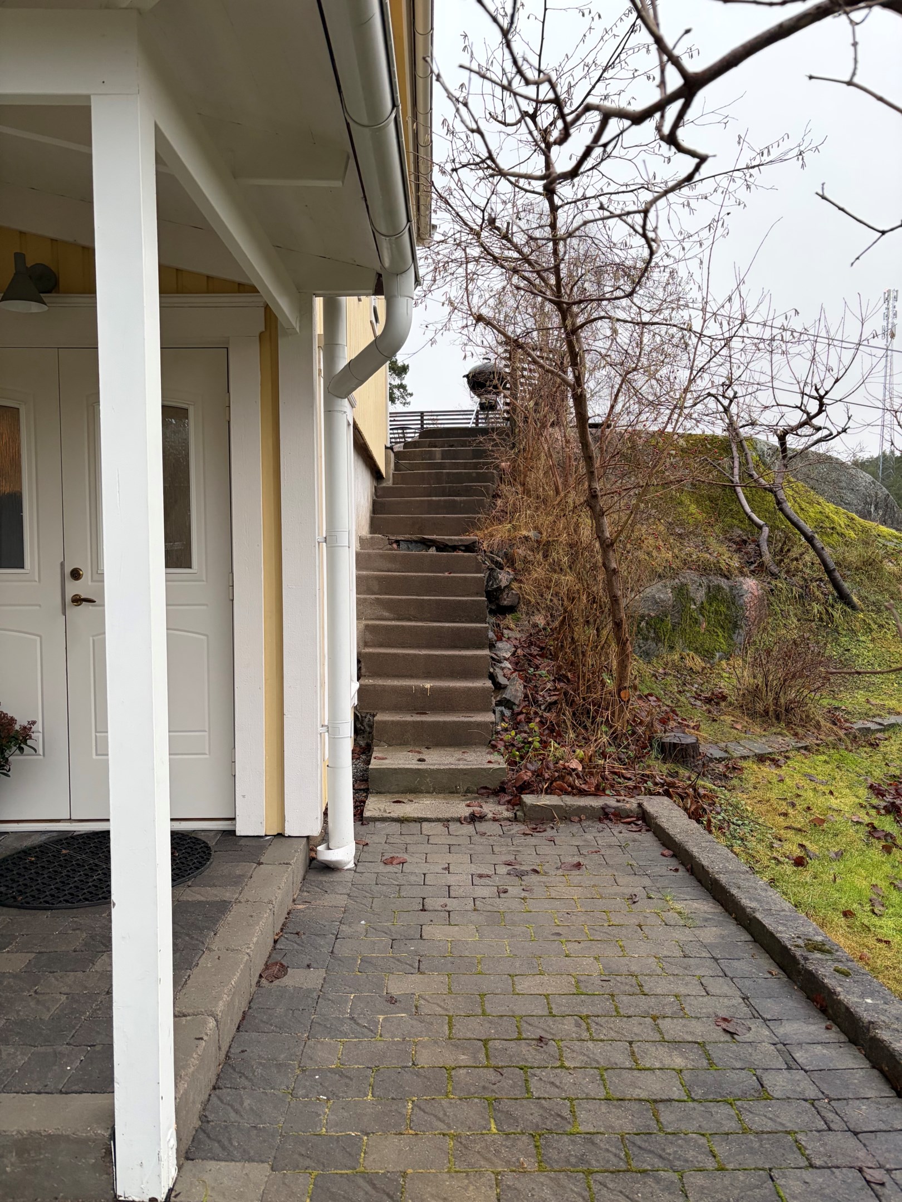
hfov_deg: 53.1
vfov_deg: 67.3
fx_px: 903
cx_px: 451
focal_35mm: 26
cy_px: 601
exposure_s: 1/60
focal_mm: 5.96
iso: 160
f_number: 1.6
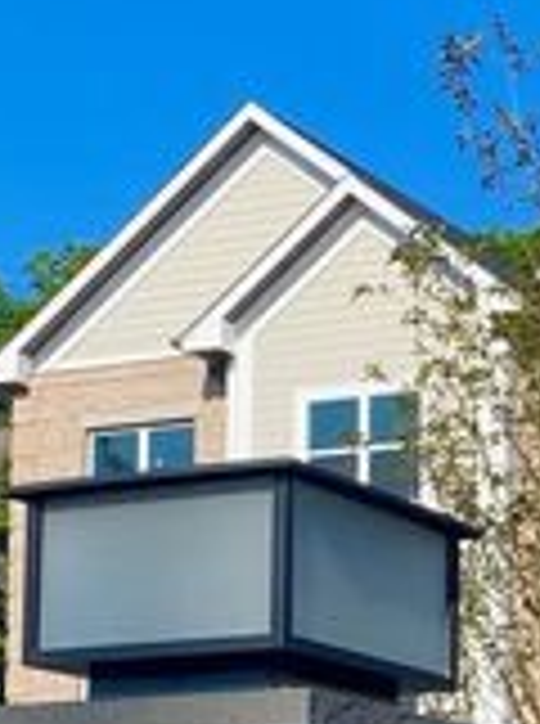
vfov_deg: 17.5
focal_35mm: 108
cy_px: 852
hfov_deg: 12.8
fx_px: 2255
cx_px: 850
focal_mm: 4.25
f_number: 1.8
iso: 32
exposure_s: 1/2967
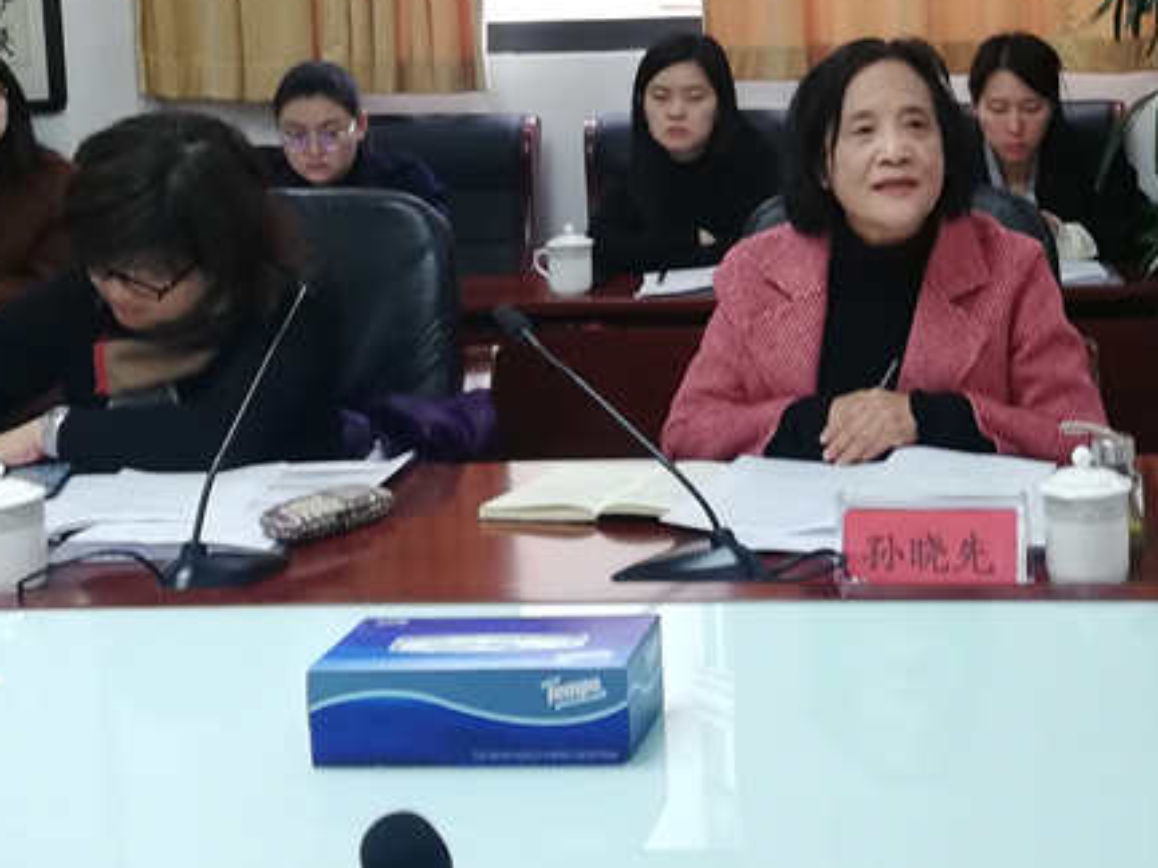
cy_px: 206
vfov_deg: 23.0
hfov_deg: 30.0
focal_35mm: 63
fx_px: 2108
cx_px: 927
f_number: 2.2
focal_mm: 3.81
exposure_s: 1/33.3
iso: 320
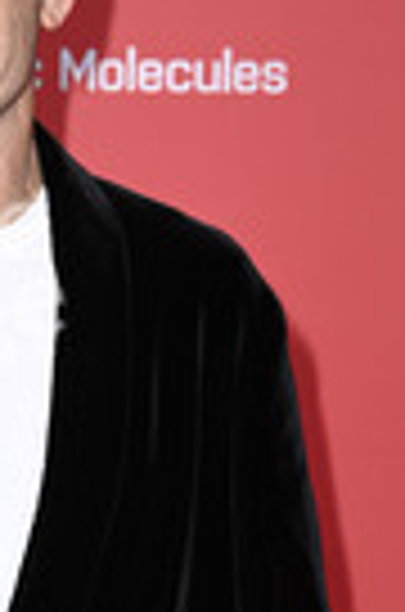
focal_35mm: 206
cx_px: -36
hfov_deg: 6.6
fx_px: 3494
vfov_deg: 10.0
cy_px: 536
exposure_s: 1/250
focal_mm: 70
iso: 800
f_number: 5.6
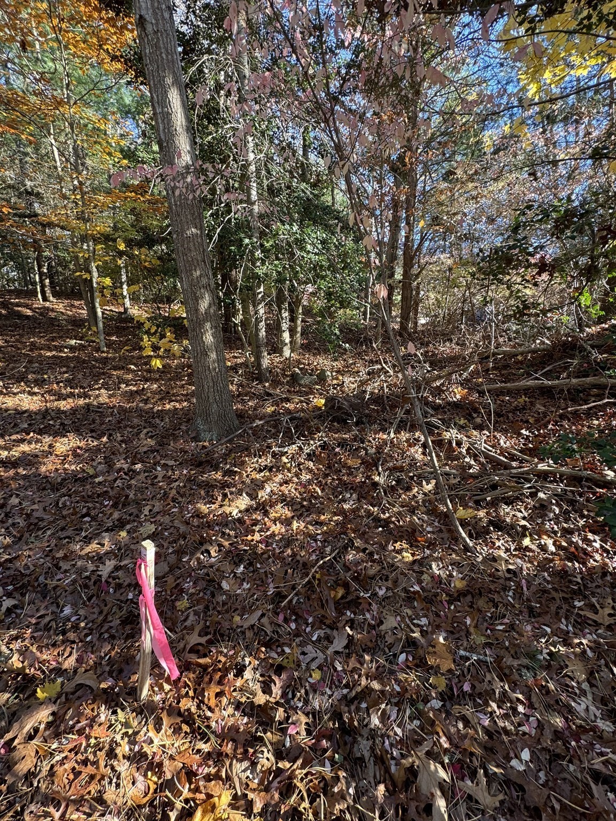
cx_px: 308
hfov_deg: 85.7
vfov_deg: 102.1
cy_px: 410
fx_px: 332
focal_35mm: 14
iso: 80
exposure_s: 1/99
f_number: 2.2
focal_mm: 2.22
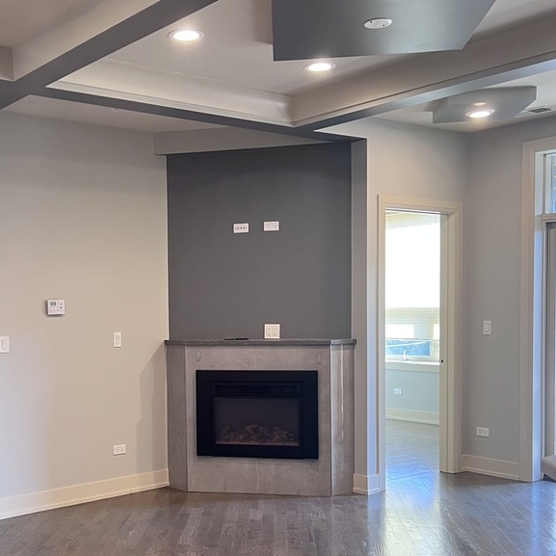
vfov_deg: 39.0
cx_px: 174
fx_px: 781
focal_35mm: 43
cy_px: 338
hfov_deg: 38.6
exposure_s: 1/60
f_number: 1.5
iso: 80
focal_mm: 5.7
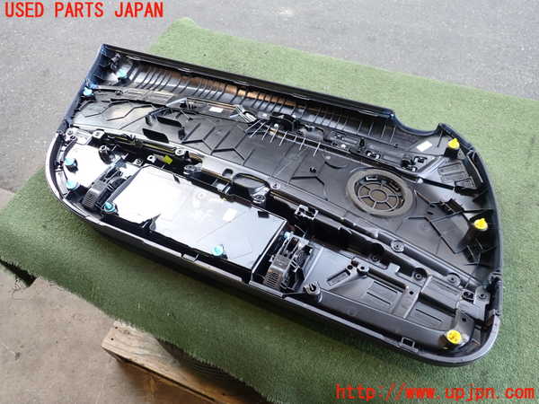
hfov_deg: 60.0
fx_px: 467
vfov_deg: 46.8
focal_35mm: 30
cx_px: 270
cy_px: 202
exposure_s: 1/60
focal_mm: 5.4
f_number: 2.3
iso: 200
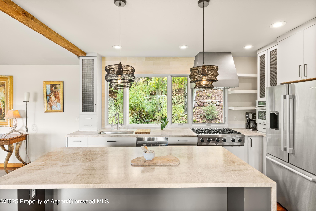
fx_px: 162
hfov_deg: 88.4
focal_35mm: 18
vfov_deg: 65.9
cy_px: 106
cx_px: 158
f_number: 7.1
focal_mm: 18.5
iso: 125
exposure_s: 2
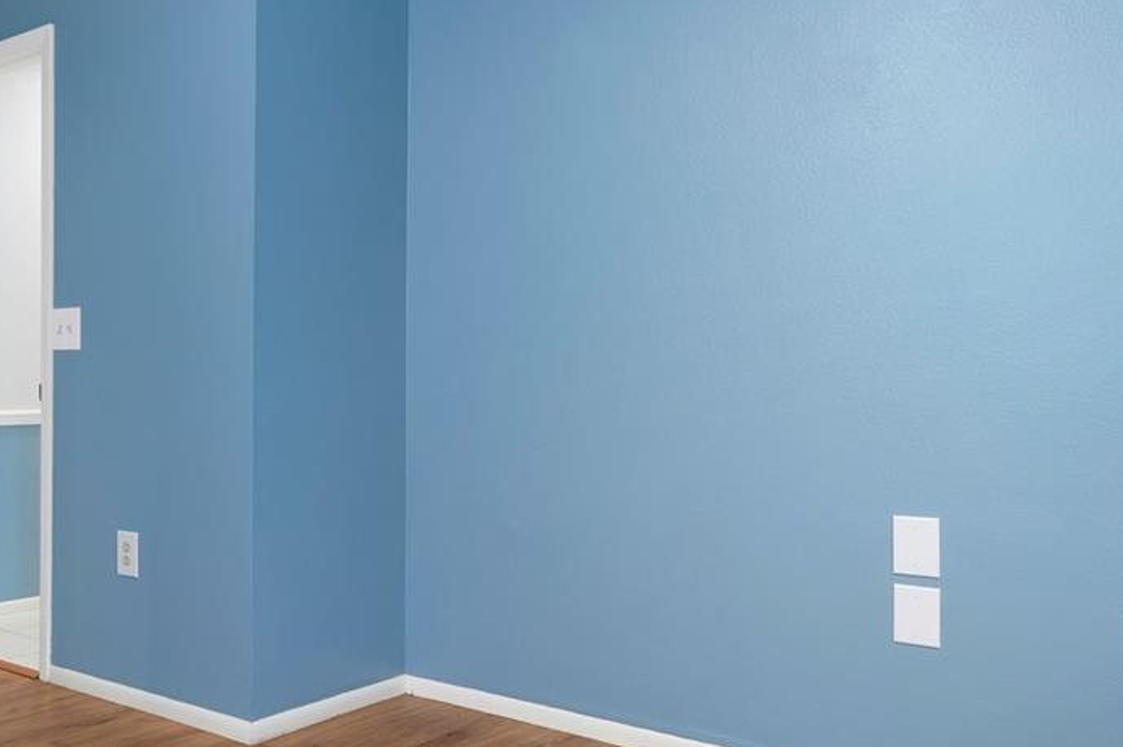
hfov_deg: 46.9
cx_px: 118
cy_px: 381
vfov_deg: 35.9
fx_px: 1153
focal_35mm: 37
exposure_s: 1/3
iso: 500
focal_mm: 16
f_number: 8
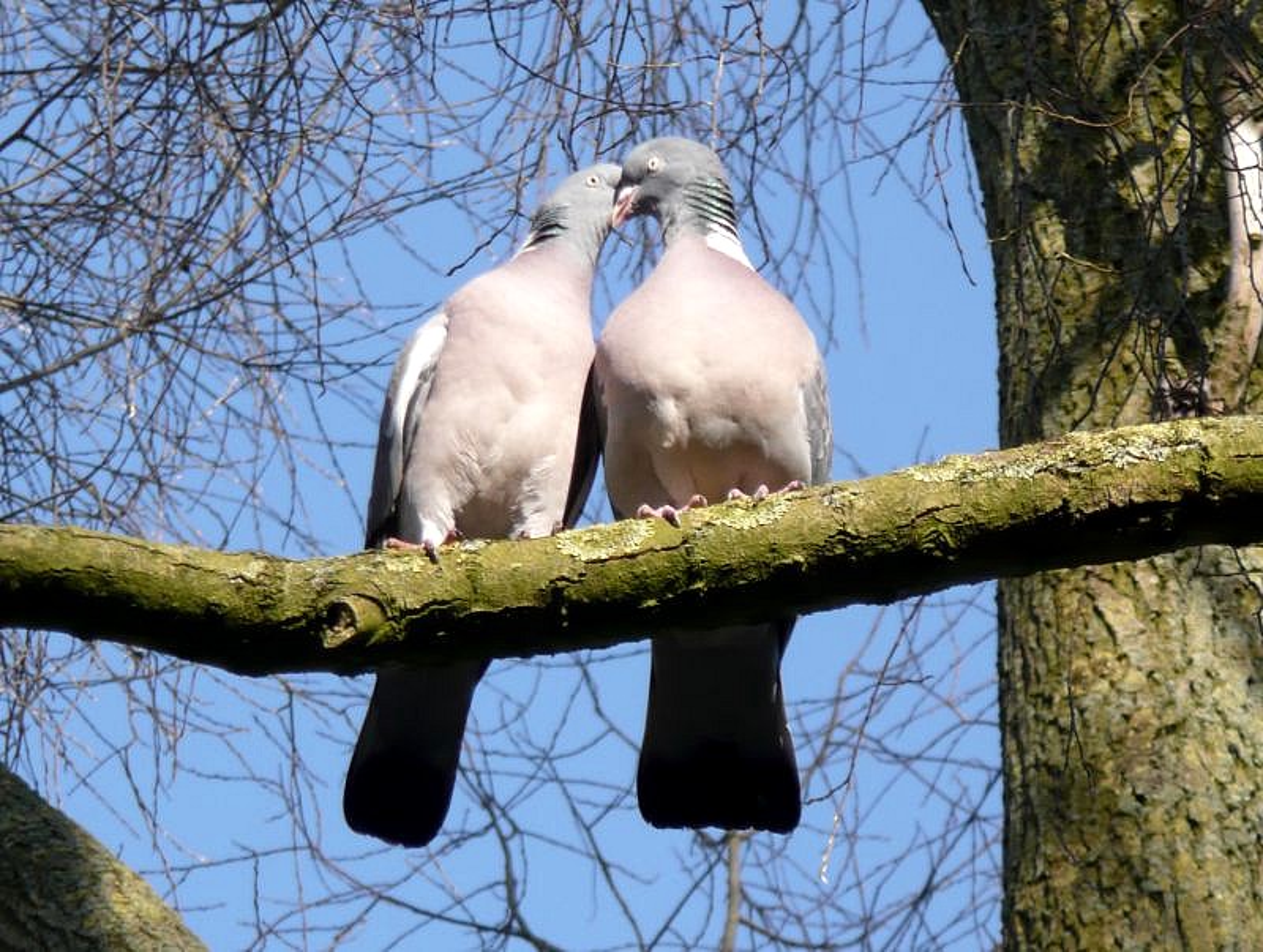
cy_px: 476
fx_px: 9357
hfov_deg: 7.7
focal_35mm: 256
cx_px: 632
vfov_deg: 5.8
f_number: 4.9
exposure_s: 1/200
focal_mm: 42
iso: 100
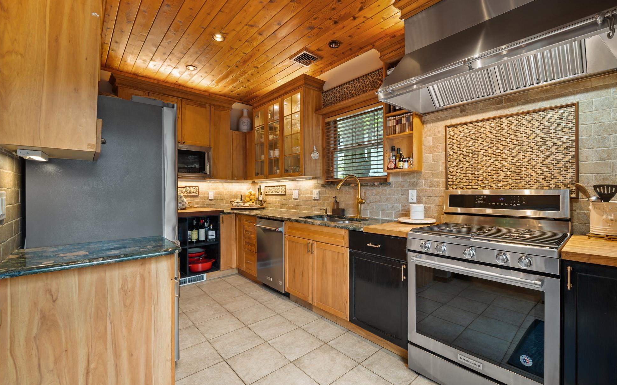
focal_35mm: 15
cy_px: 194
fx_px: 252
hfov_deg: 101.4
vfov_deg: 74.8
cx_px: 320
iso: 200
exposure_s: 1
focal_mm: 14
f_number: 10
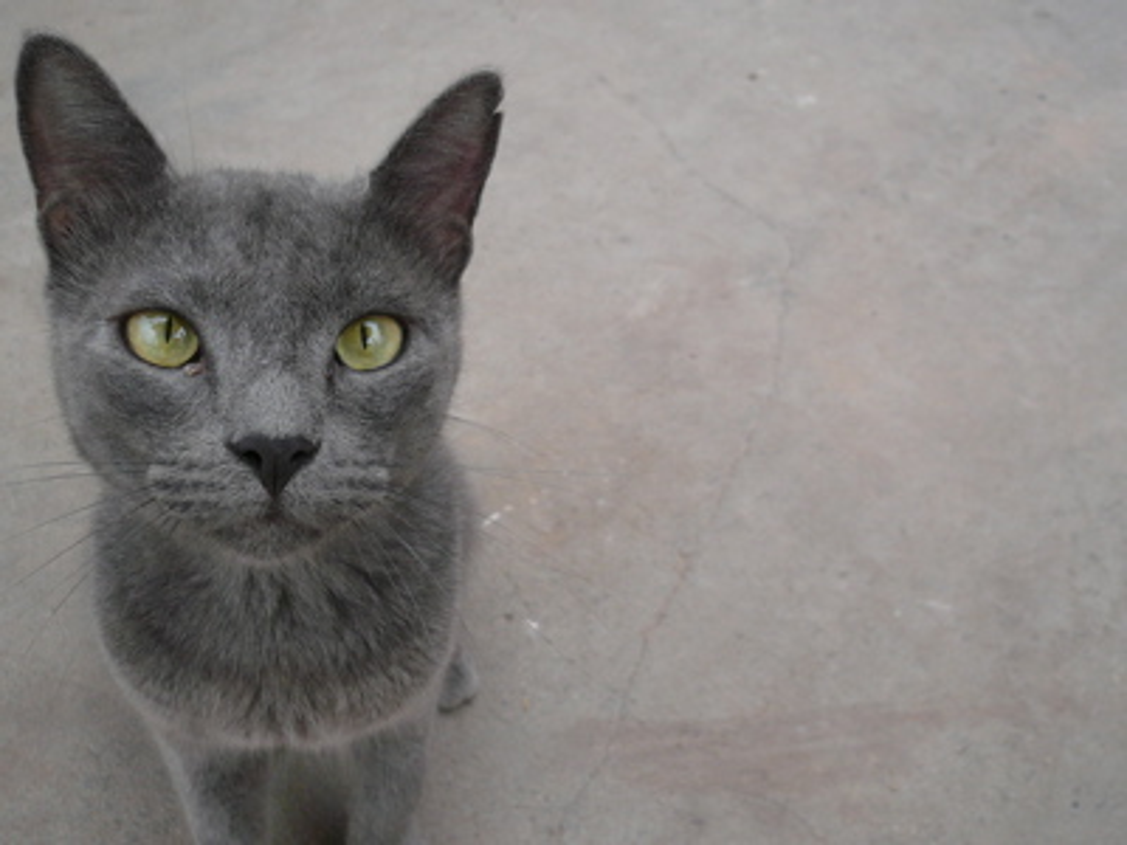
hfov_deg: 47.9
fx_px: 1270
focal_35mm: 39
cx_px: 564
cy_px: 422
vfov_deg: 36.8
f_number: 2.9
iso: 100
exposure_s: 1/400
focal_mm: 5.2
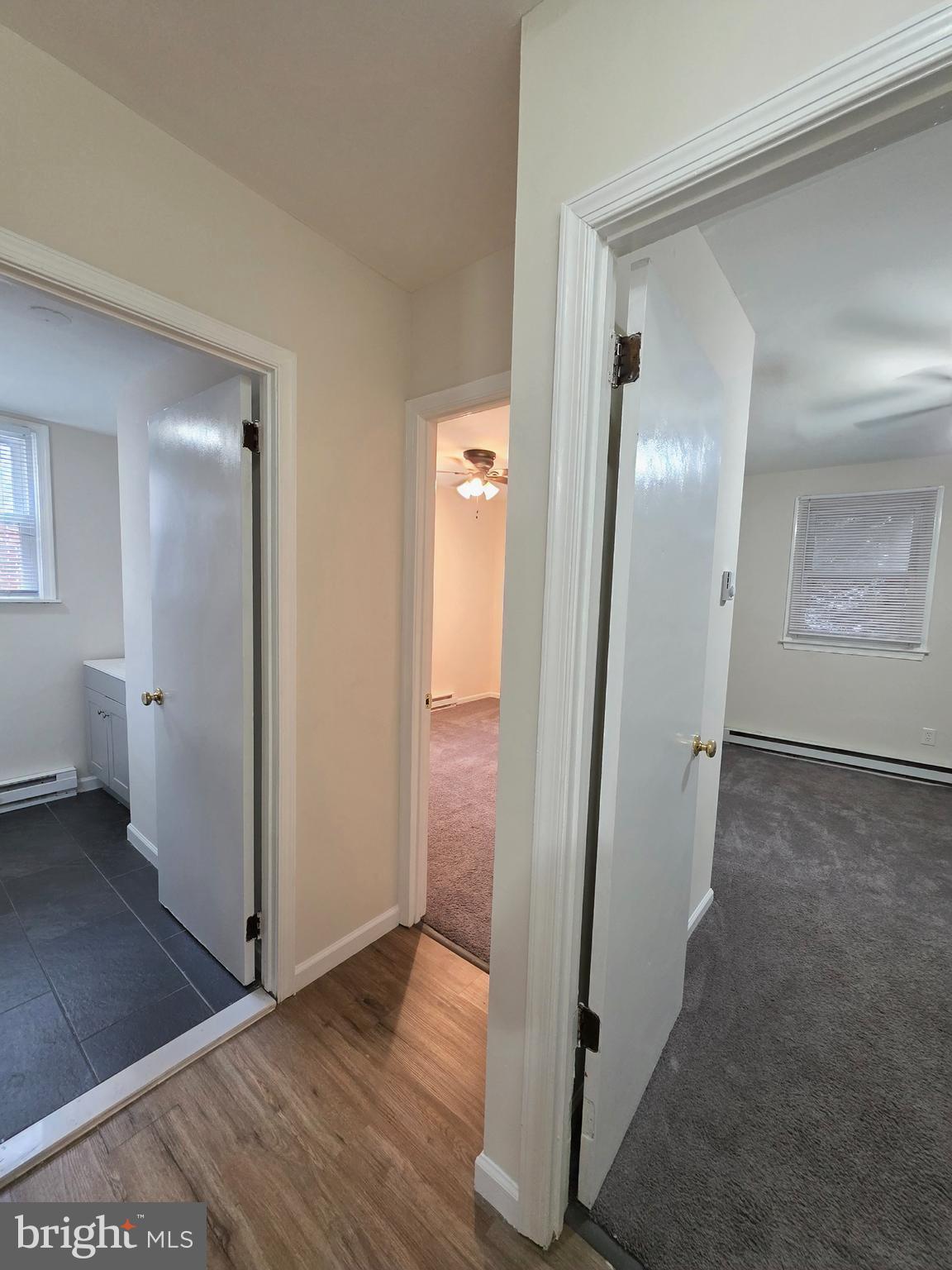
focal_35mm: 13
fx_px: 477
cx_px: 476
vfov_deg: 106.2
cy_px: 635
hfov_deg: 89.9
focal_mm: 2.2
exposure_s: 1/60.2
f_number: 1.9
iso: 400
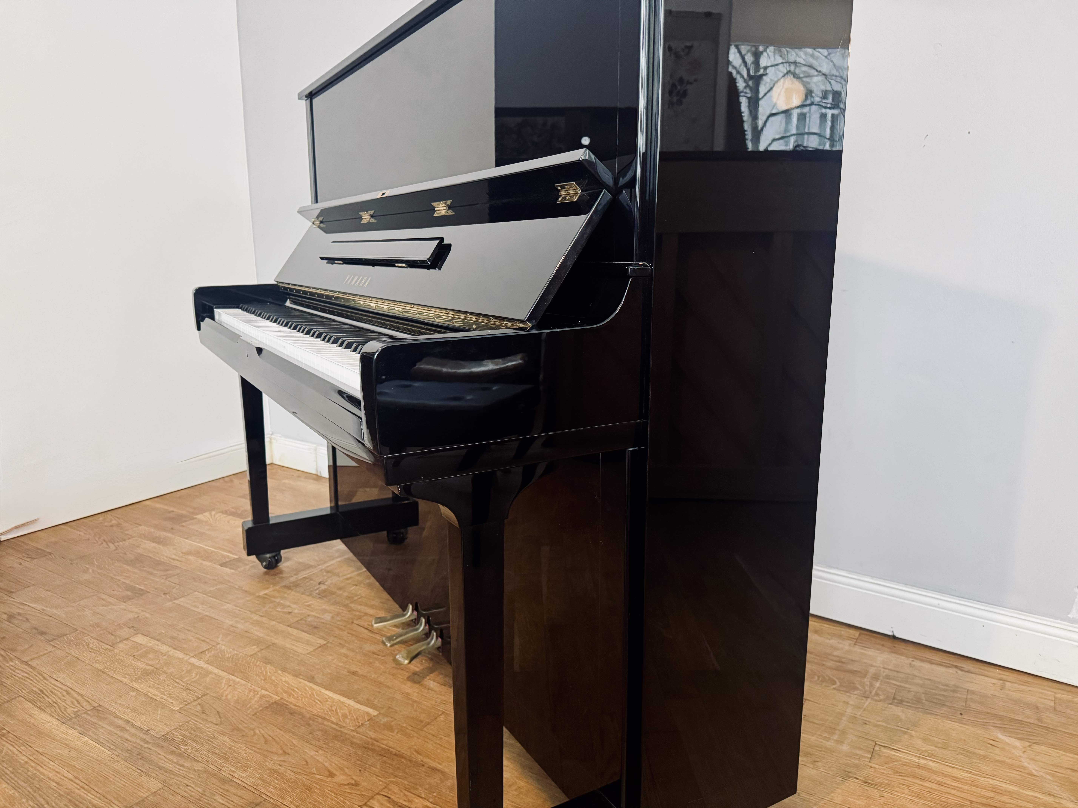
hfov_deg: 71.6
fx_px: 747
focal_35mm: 24
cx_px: 539
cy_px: 404
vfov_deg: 56.8
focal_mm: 6.76
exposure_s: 1/60
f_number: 1.78
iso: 500
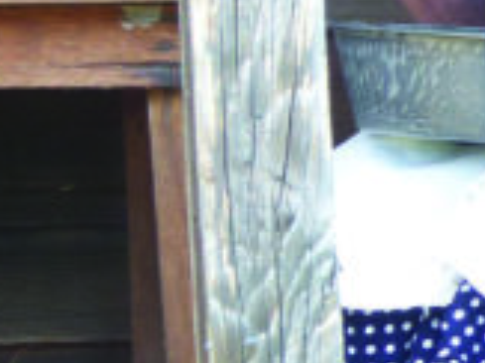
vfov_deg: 1.5
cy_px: -292
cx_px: -211
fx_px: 13791
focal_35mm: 985
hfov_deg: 2.0
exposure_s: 1/125
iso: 100
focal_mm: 28.3
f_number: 3.5
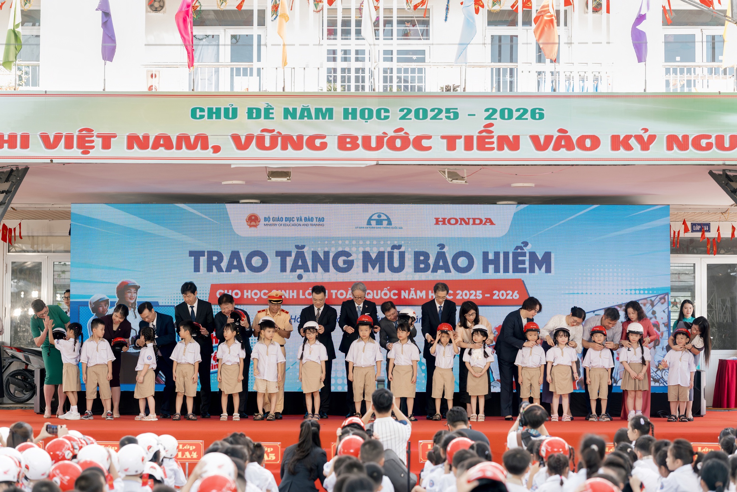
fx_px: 1740
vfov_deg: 16.1
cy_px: 246
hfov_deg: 23.9
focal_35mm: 85
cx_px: 368
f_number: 2.5
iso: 200
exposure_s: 1/250
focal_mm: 85
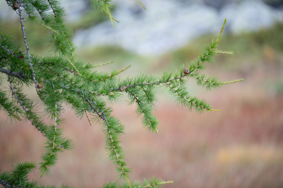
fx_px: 3348
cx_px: 149
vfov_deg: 3.2
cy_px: 93
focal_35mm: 426
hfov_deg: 4.8
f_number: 6.3
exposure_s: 1/1.25
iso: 100
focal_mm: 400
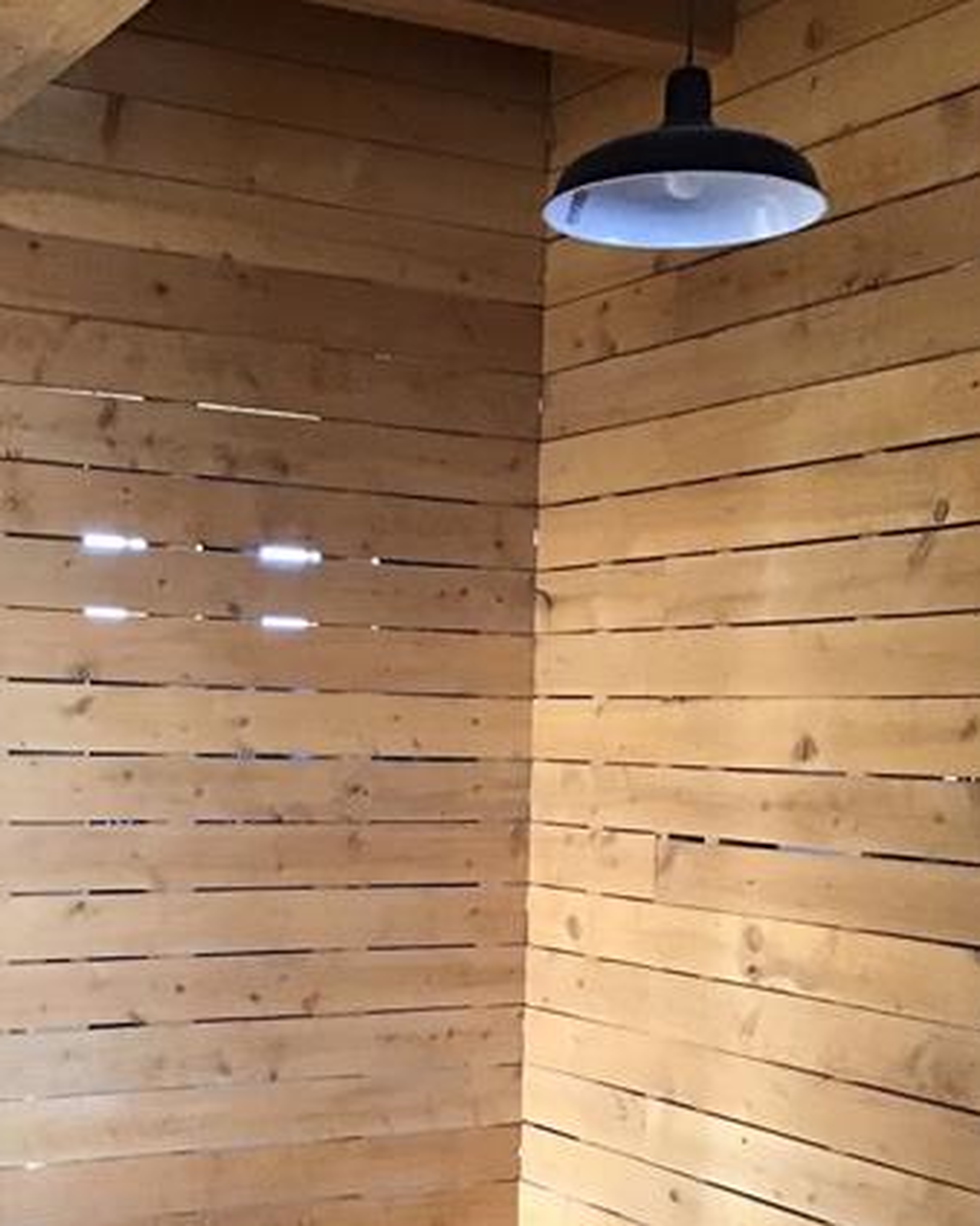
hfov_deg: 27.5
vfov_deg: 33.2
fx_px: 1995
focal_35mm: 55
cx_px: 371
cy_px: 974
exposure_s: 1/30
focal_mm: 3.3
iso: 160
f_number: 2.4
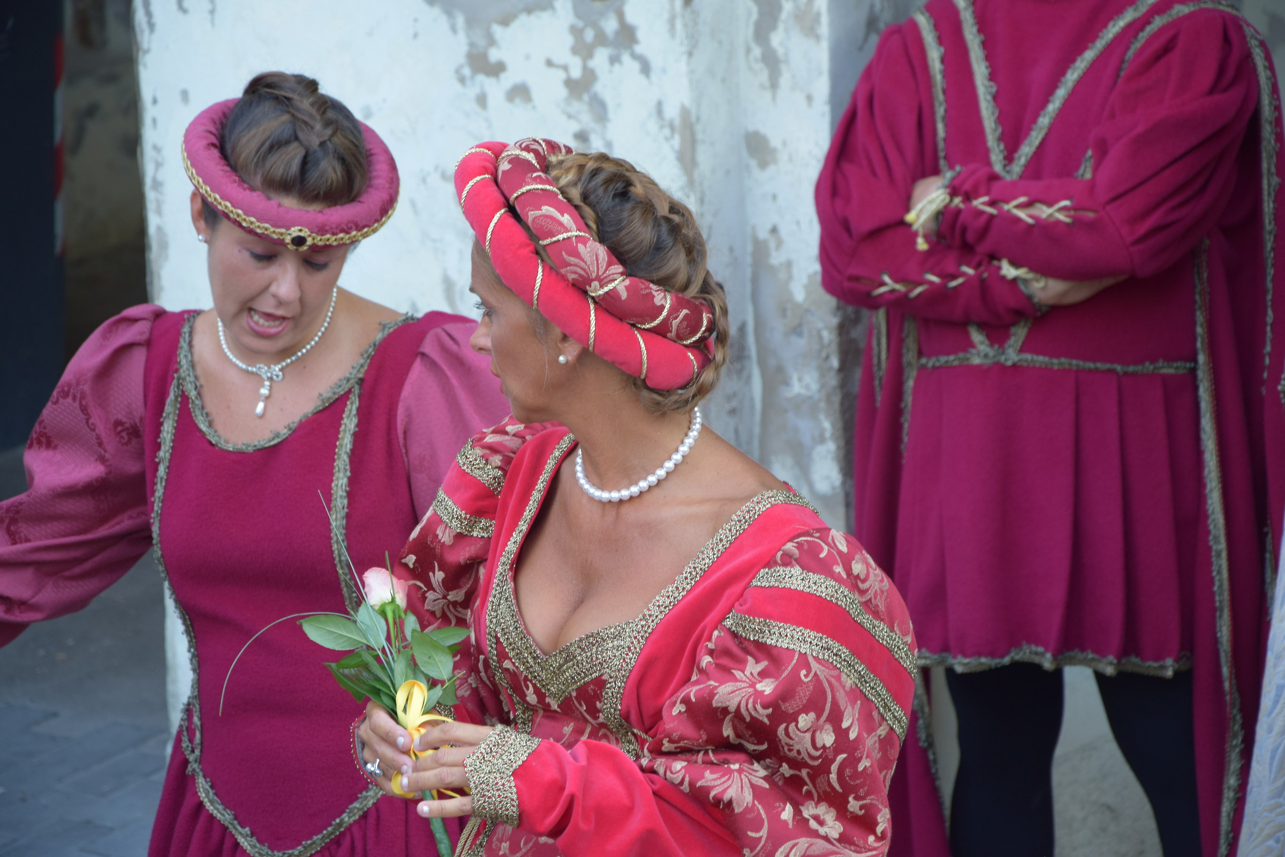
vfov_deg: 8.7
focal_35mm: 158
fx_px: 5621
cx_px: 642
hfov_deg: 13.0
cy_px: 428
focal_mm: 105
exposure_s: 1/80
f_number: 5.6
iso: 400
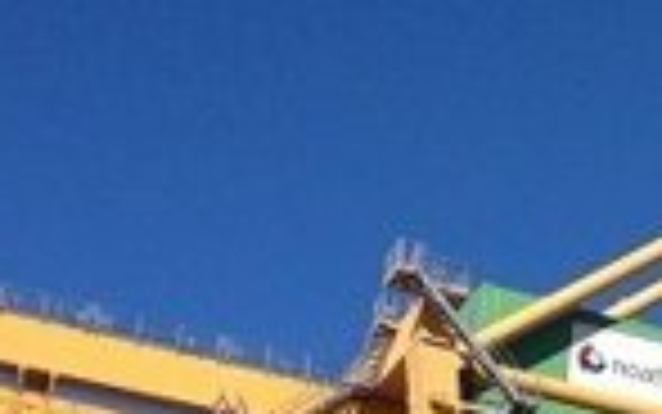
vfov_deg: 7.7
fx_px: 2960
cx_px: 1139
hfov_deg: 11.9
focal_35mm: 164
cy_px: 806
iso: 50
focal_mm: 4.12
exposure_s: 1/2169
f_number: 2.4
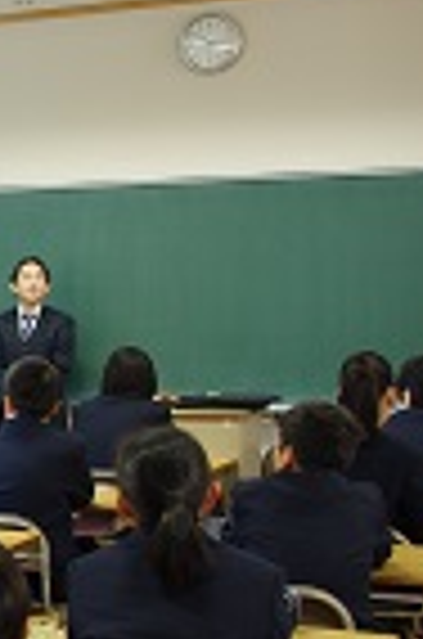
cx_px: -266
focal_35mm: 76
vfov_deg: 26.7
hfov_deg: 15.9
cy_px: 315
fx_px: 1346
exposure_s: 1/40
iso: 400
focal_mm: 18
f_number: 3.5
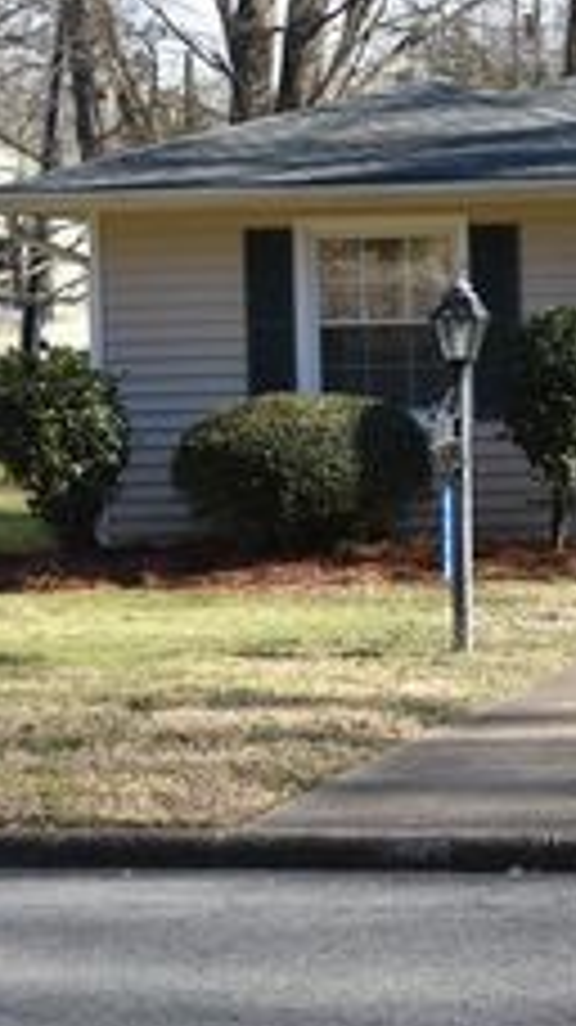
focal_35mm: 124
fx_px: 3372
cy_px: 479
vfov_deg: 17.3
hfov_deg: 9.3
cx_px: 1004
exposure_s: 1/250
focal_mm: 36
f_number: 7.1
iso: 200
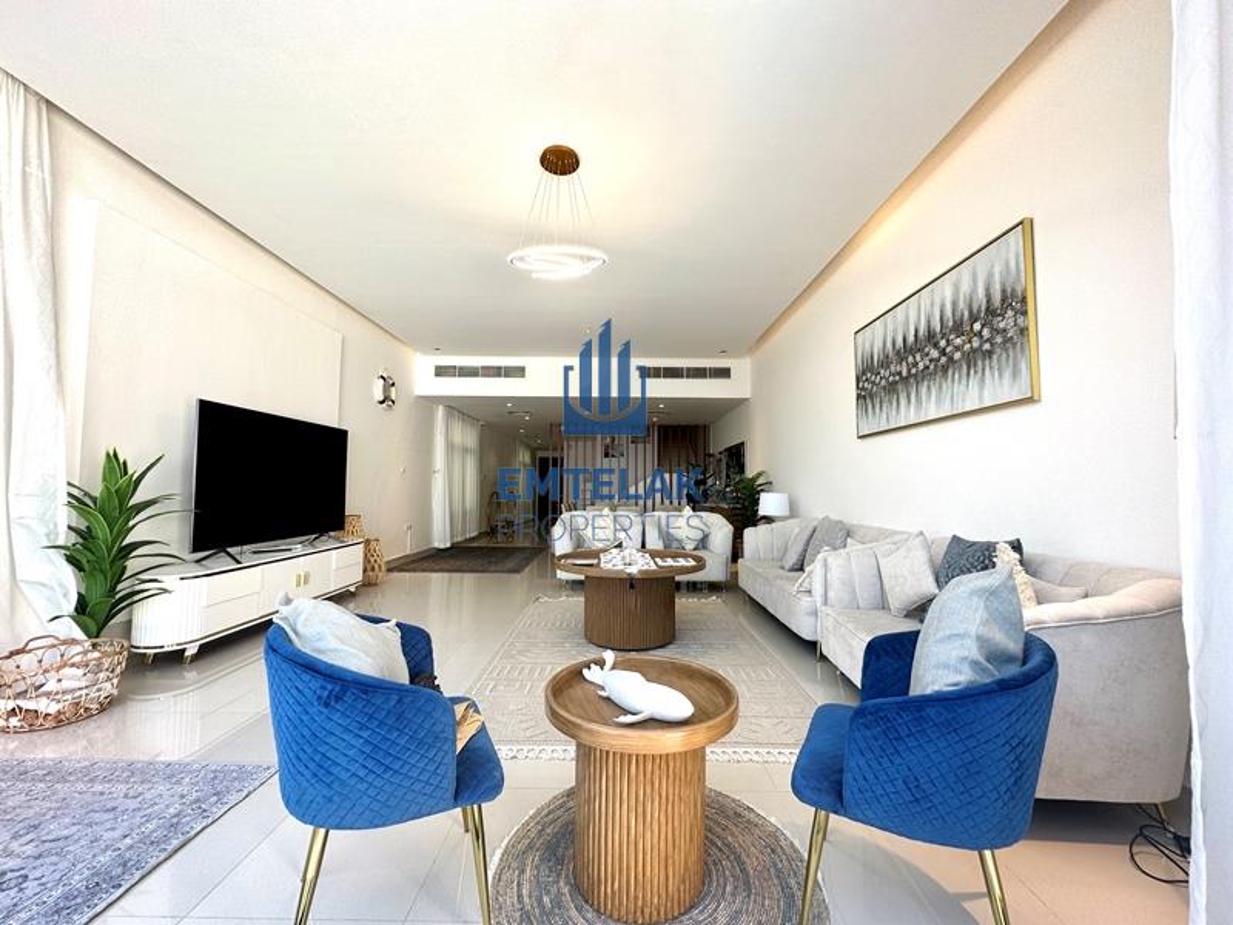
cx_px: 616
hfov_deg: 102.1
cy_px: 462
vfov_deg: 85.7
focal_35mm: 14
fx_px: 499
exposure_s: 1/165
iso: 40
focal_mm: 2.22
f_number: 2.2
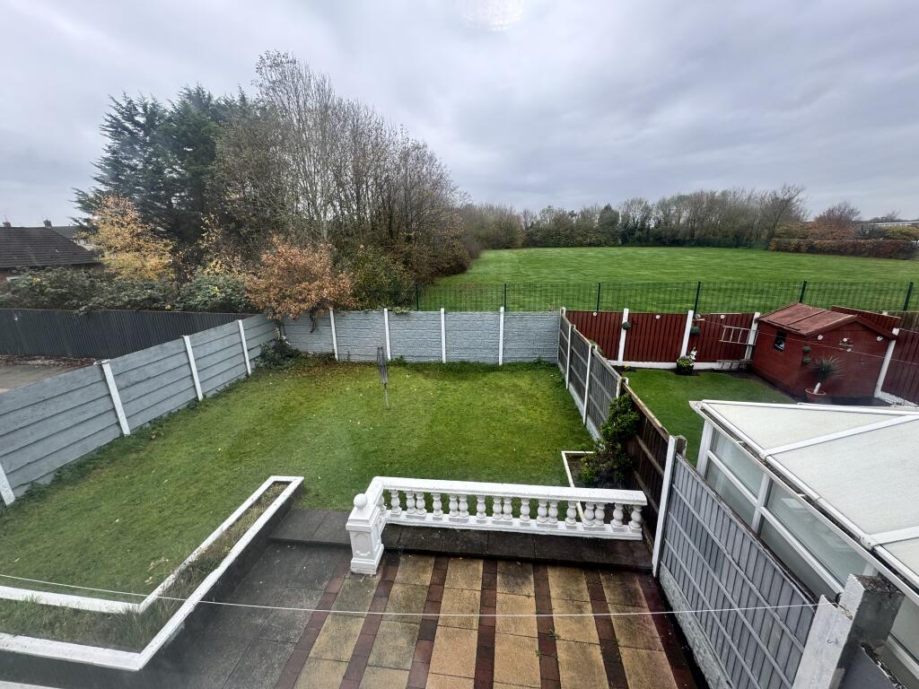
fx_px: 372
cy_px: 344
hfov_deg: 102.1
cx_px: 460
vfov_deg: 85.7
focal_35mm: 14
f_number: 2.2
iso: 40
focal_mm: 2.22
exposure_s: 1/112
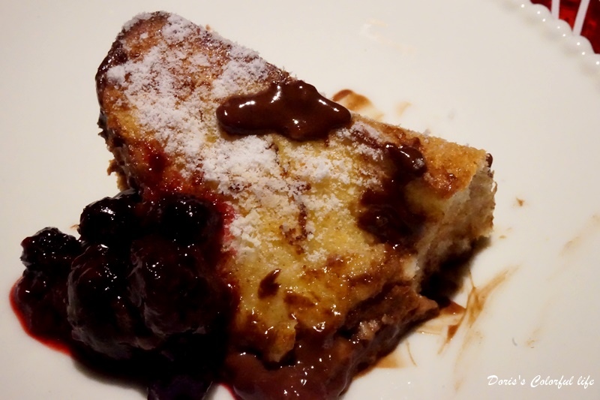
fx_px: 950
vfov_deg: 23.8
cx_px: 300
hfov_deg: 35.1
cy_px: 200
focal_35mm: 57
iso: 12800
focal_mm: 38
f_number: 22
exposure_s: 1/30
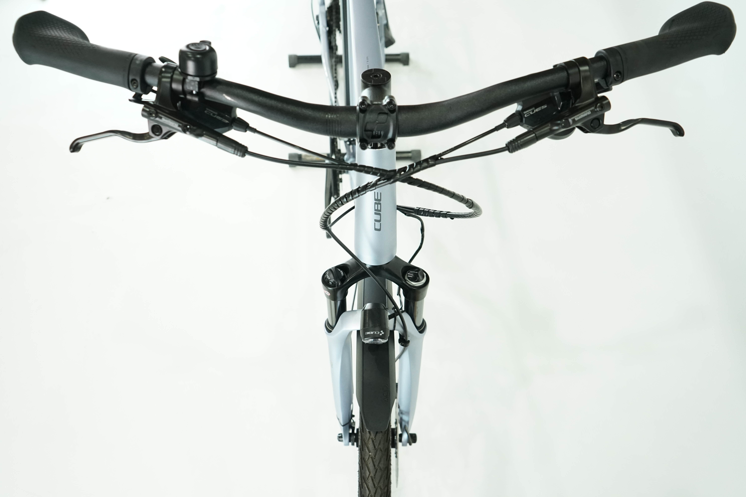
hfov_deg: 63.7
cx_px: 373
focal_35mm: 29
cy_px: 248
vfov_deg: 45.0
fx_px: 601
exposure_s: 1/200
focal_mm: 29
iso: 2000
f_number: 5
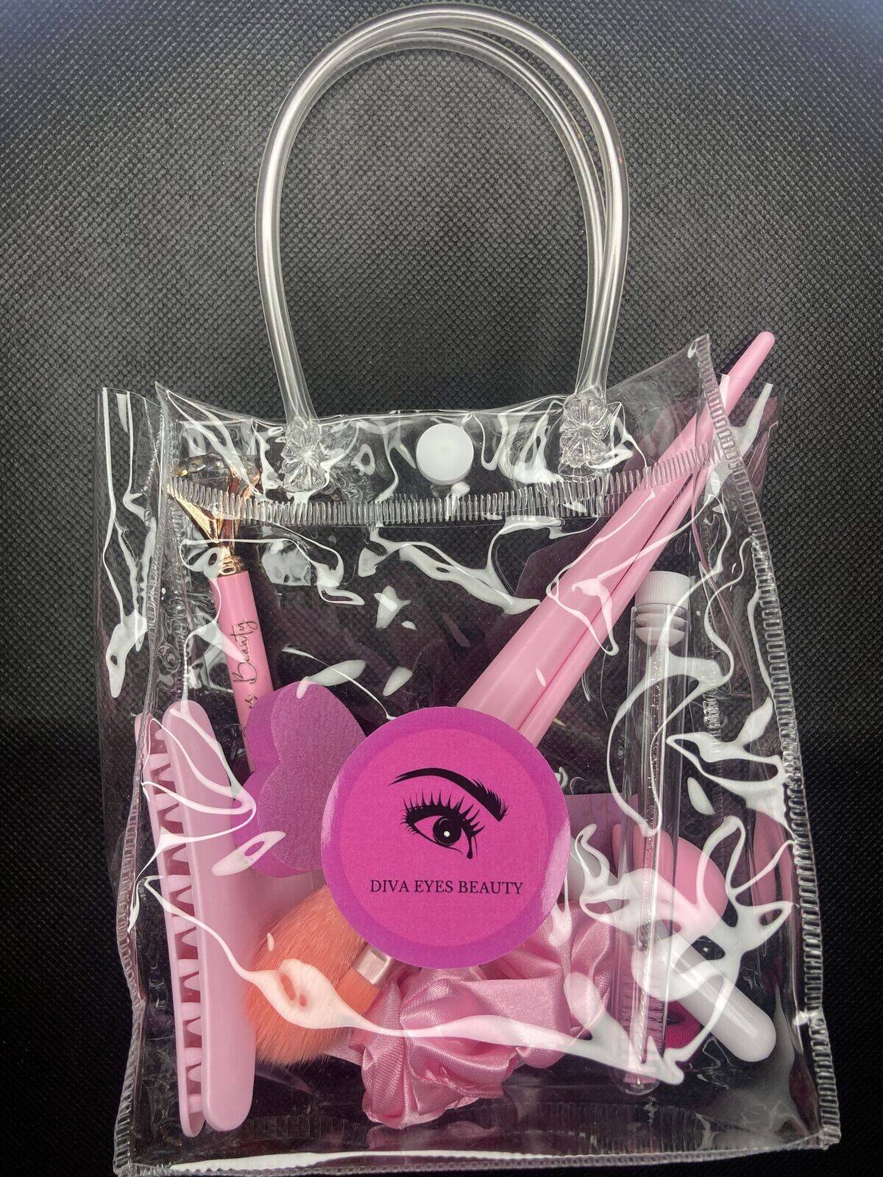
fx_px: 952
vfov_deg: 63.4
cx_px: 442
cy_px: 588
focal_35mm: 28
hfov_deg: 49.7
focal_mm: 3.99
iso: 64
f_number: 1.8
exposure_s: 1/100
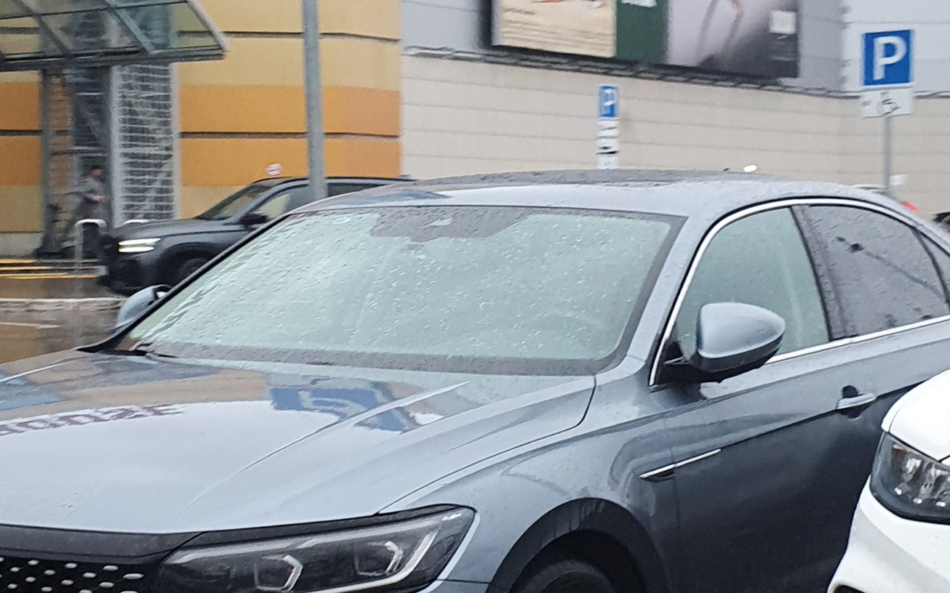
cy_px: 415
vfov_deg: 30.2
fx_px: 1087
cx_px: 369
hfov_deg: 46.9
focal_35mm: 42
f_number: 2.4
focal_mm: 4.32
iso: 100
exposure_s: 1/100
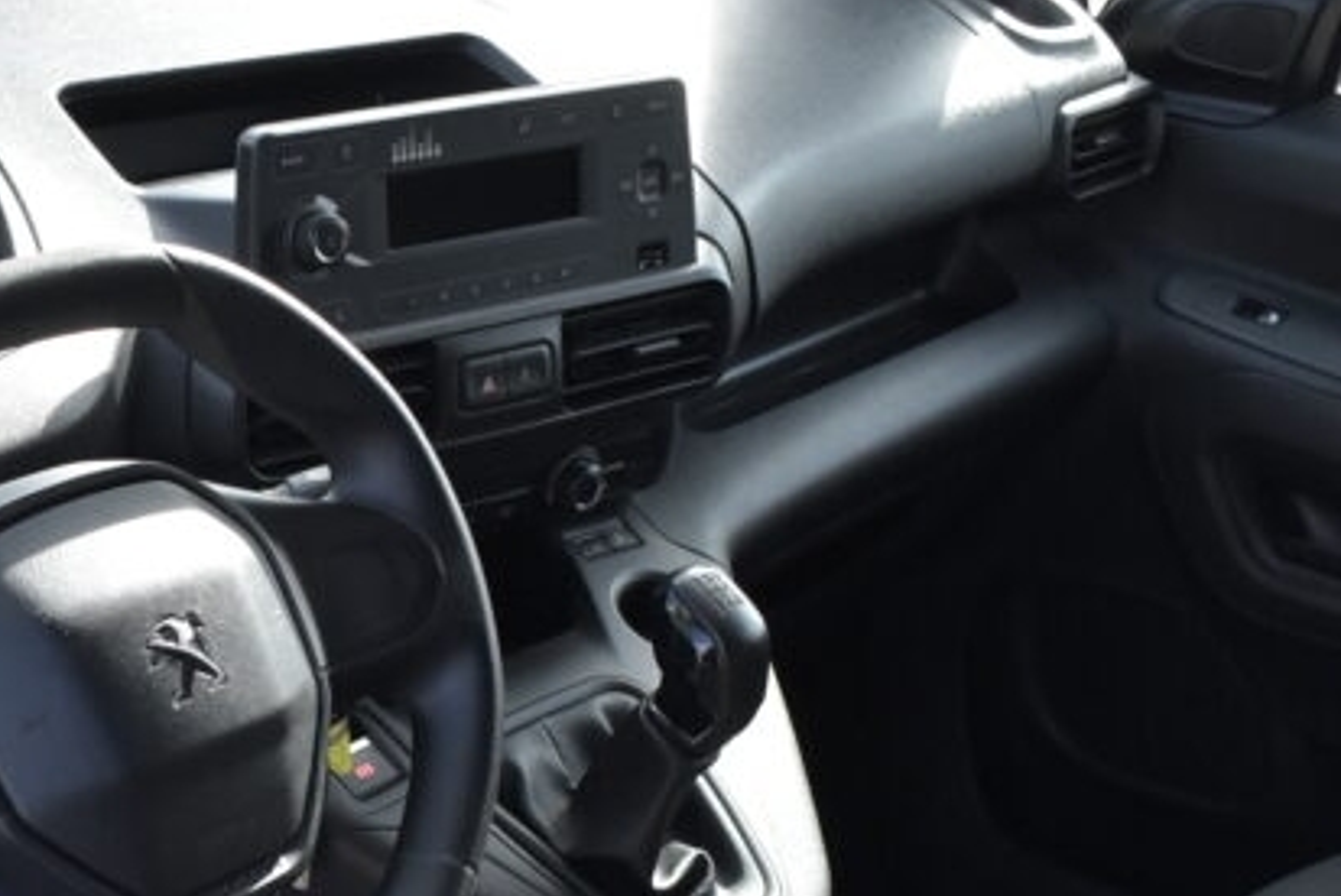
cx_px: 198
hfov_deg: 29.1
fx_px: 2497
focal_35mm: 67
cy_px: 838
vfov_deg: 19.9
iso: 1600
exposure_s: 1/2000
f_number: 3.5
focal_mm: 18
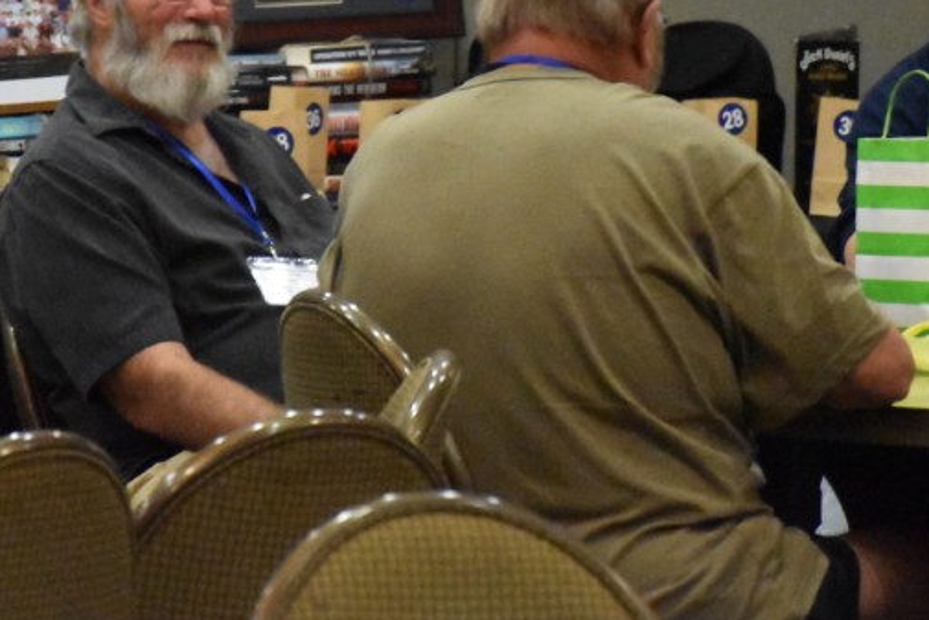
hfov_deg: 5.7
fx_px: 9270
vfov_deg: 3.8
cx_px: 467
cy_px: -2
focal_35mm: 359
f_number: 5.6
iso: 11400
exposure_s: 1/125
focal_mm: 105
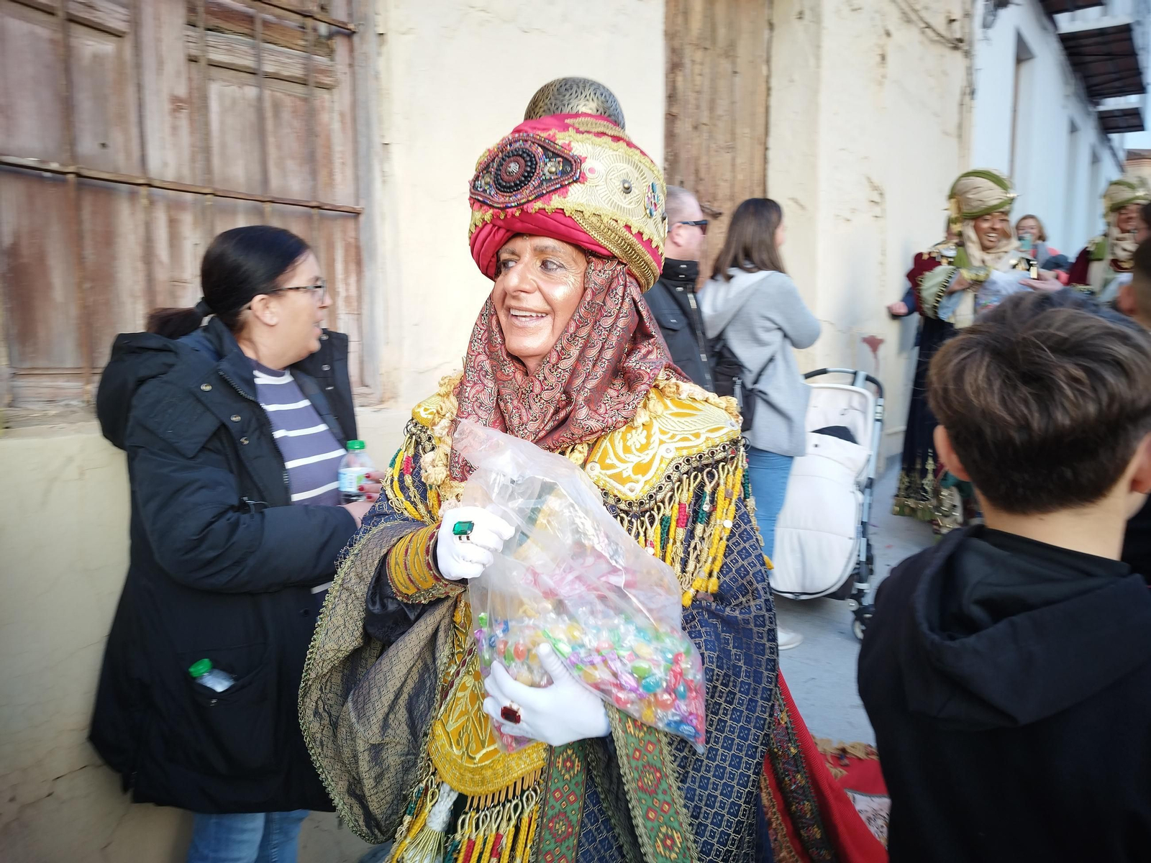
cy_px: 432
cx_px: 576
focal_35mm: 25
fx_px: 831
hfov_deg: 69.4
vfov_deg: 54.9
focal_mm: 5.95
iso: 140
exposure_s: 1/50
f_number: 1.89
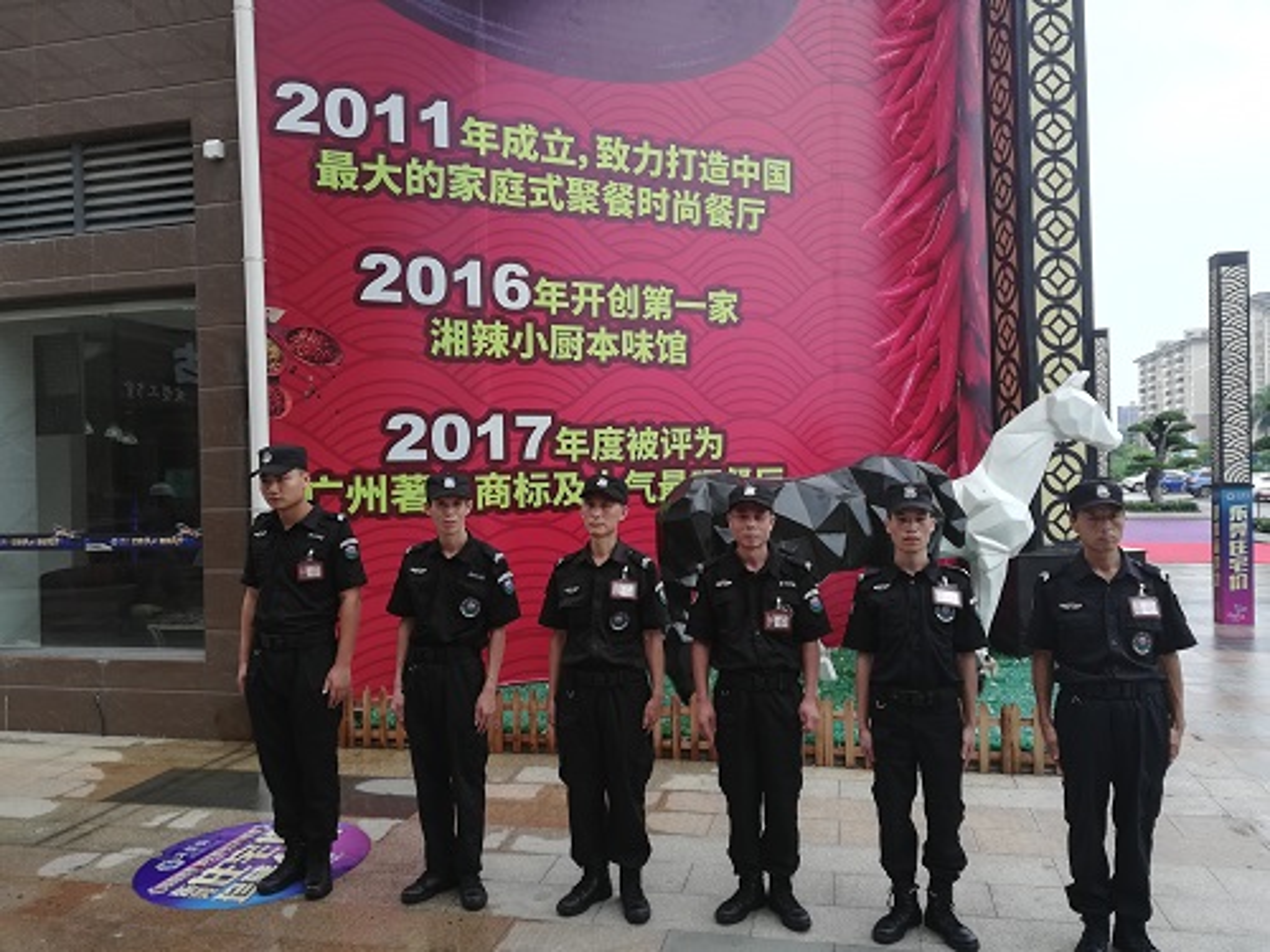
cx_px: 635
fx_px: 954
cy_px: 476
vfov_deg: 53.1
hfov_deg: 67.3
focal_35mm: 26
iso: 50
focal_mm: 3.83
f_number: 2.2
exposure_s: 1/141
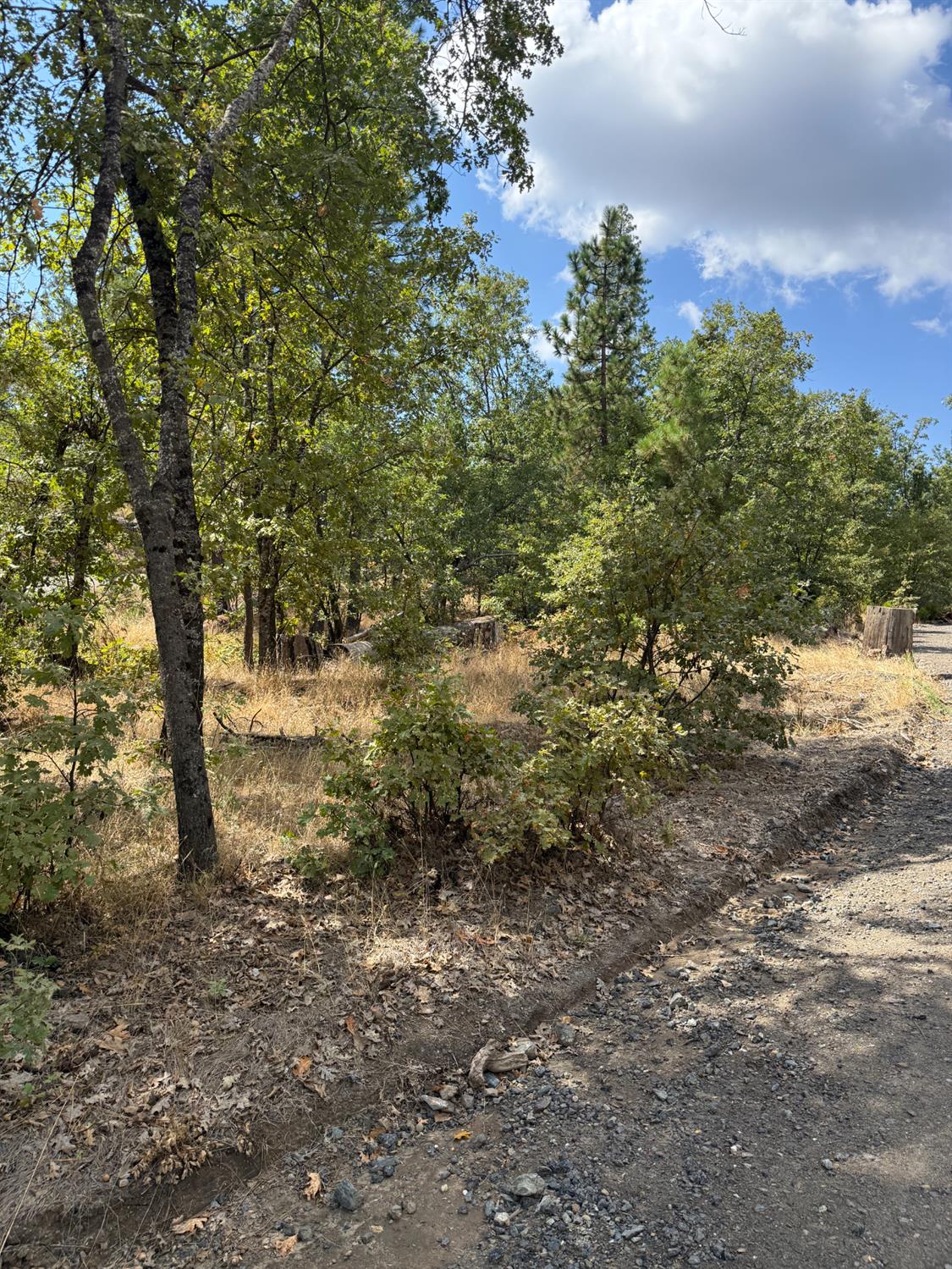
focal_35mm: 24
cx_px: 476
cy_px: 634
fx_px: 880
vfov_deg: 71.6
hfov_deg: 56.8
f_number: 1.78
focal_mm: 6.76
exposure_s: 1/2169
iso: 100
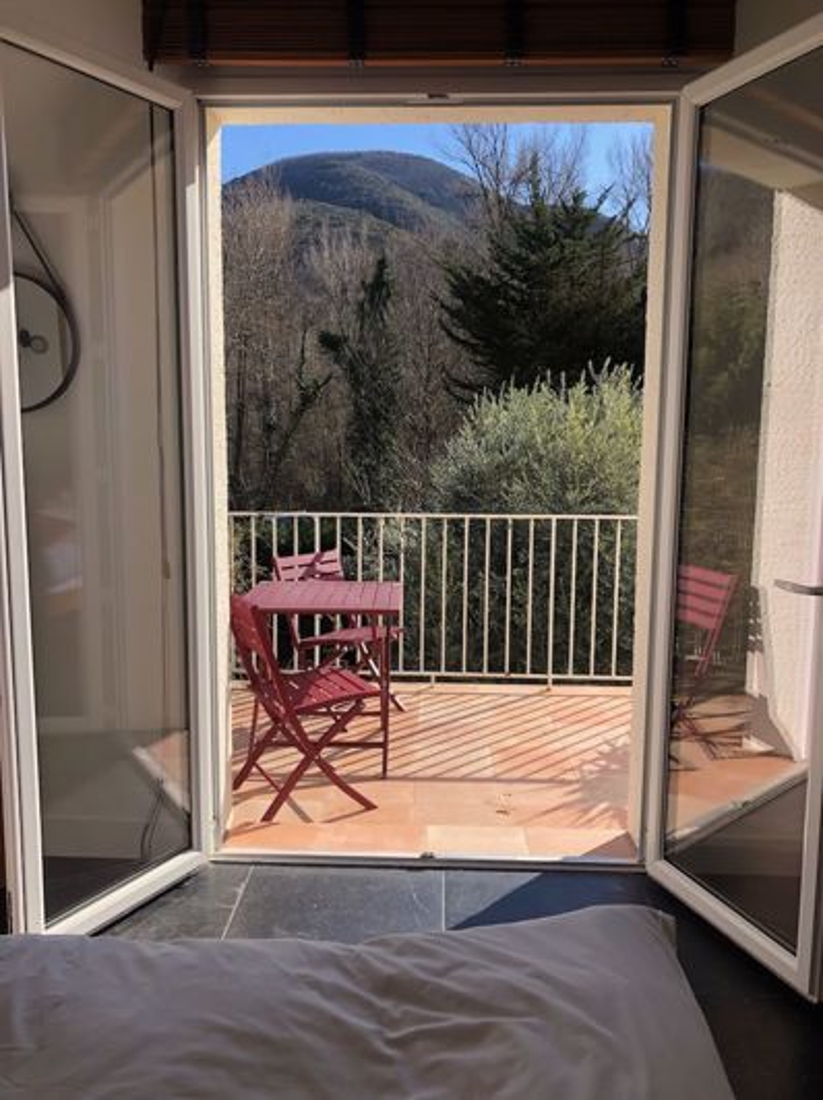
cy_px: 550
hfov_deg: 49.7
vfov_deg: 63.5
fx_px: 889
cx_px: 412
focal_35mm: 28
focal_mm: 3.99
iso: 20
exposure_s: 1/1012
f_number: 1.8
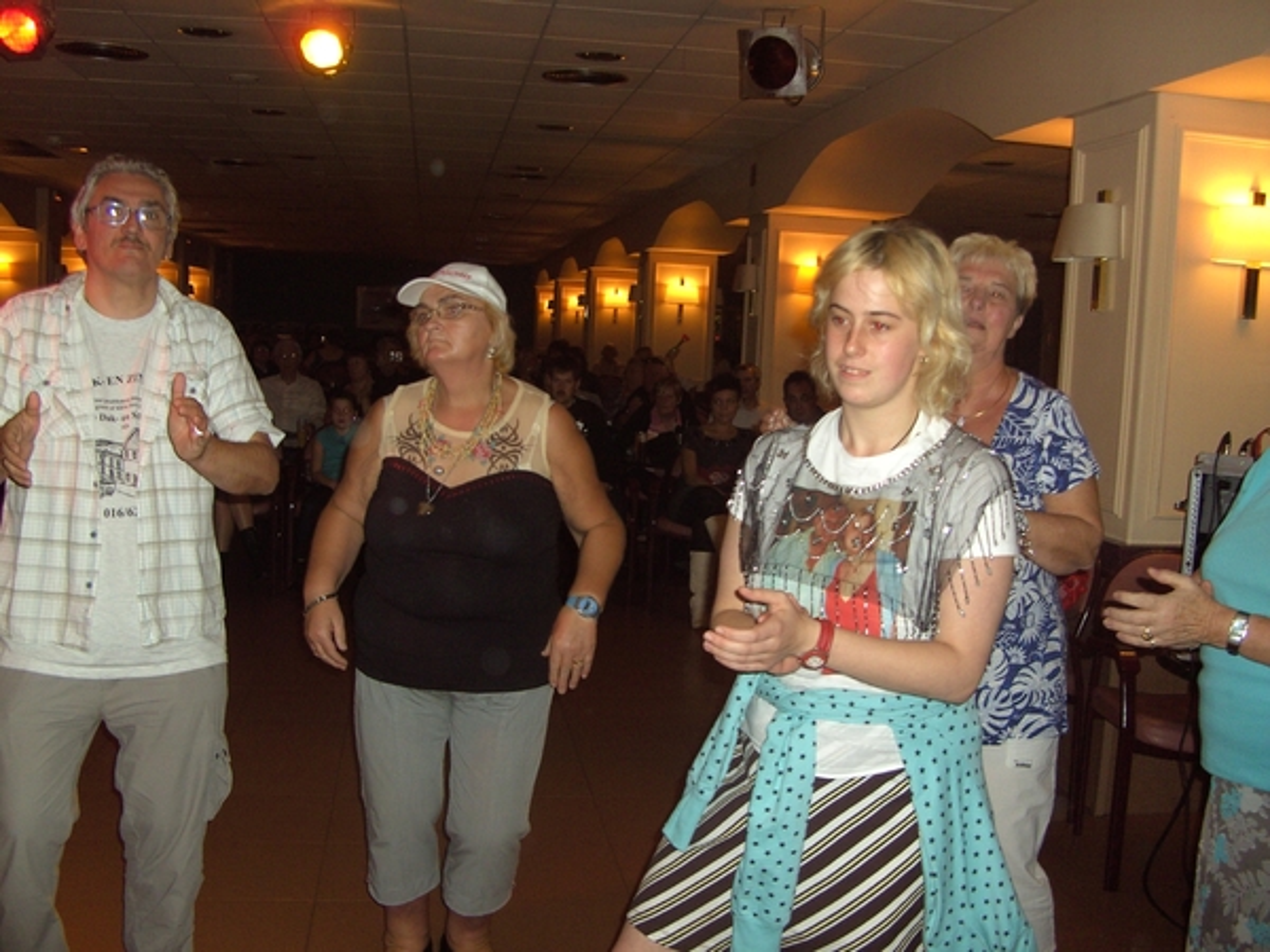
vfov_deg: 38.7
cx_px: 635
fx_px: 1357
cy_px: 476
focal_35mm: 37
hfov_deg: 50.1
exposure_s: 1/50
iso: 100
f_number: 2.8
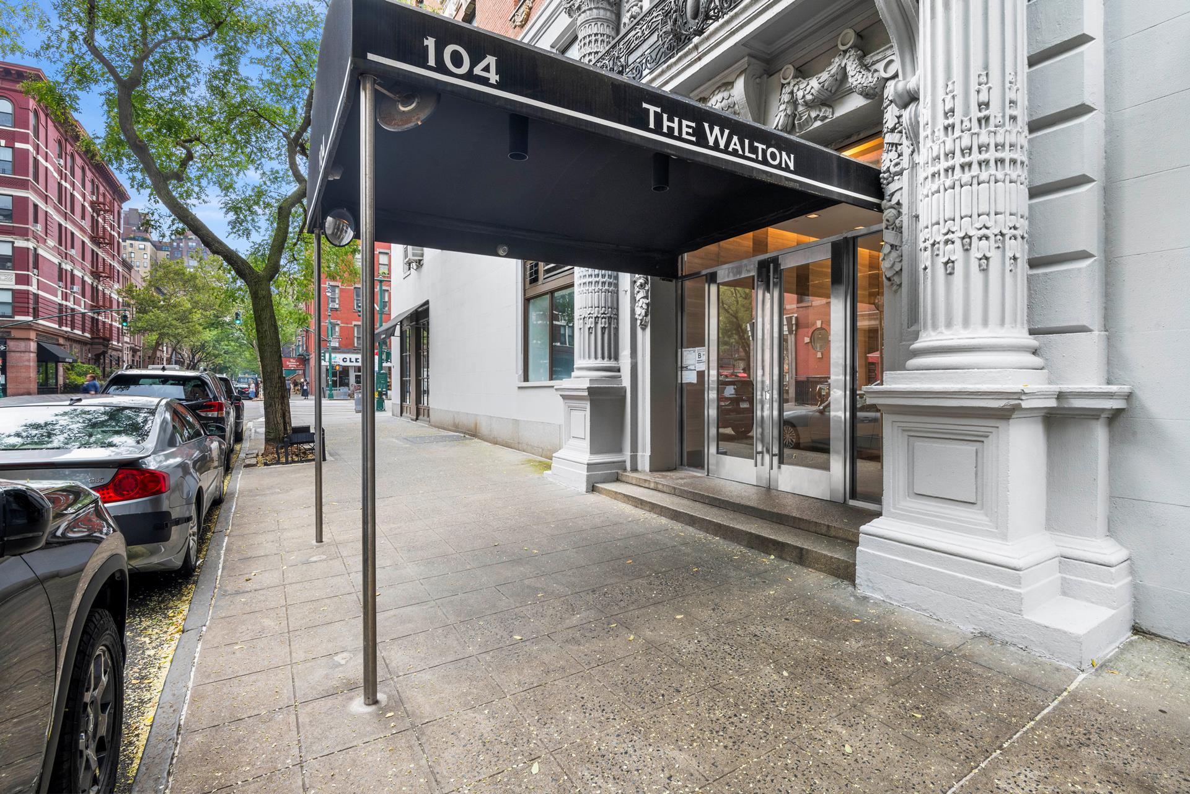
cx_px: 595
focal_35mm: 16
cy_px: 397
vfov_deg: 73.7
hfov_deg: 96.7
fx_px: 529
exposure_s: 1/20
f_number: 13
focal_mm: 16
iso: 200
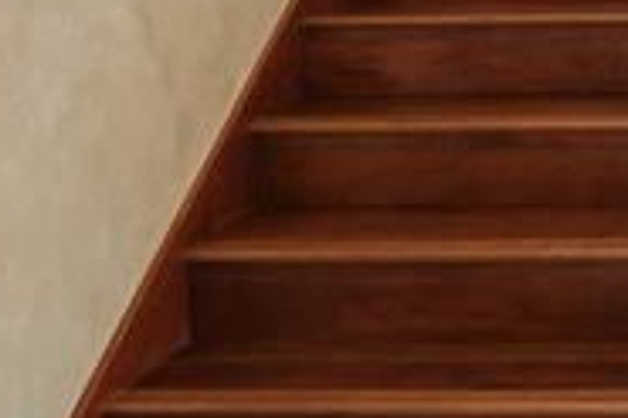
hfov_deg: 25.4
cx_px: 876
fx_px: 1133
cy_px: -168
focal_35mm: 65
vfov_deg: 18.9
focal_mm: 10
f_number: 8
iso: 1000
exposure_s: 1/27
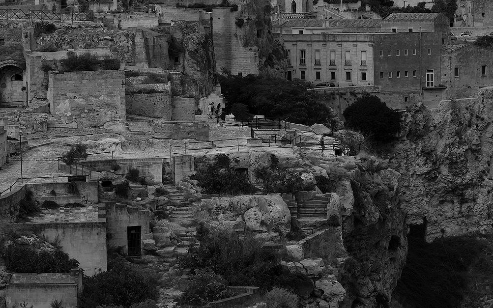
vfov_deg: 11.0
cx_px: 198
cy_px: -66
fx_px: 1572
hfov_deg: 17.8
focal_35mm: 117
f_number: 8
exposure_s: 1/320
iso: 100
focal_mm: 32
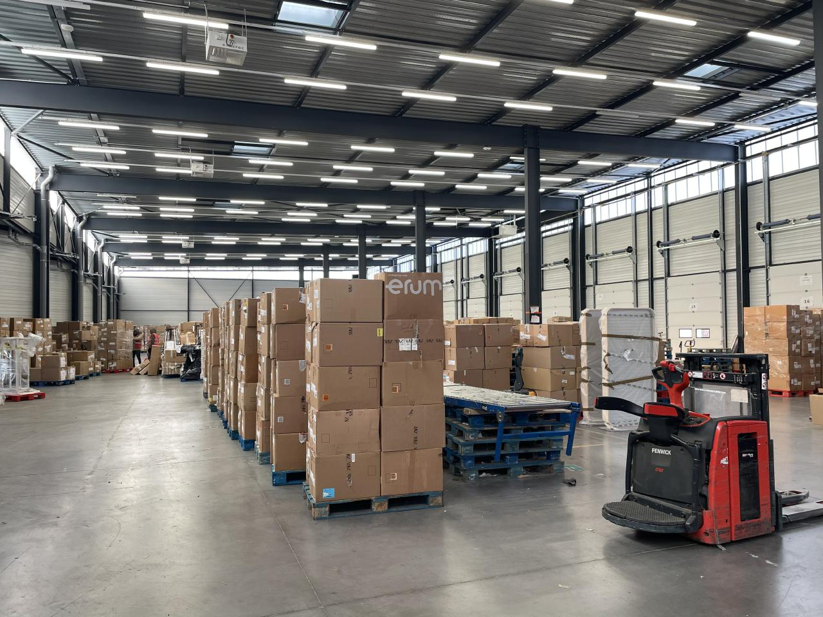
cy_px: 308
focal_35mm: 26
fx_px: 618
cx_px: 412
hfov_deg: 67.3
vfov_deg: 53.1
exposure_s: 1/100
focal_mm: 4.2
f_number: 1.6
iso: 80
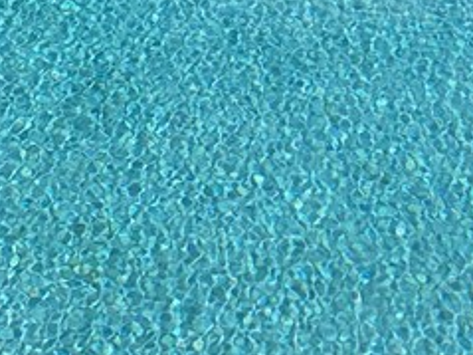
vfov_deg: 8.7
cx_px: -42
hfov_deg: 12.1
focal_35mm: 161
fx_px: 2199
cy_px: -373
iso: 80
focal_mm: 6.86
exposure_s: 1/12048
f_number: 1.78
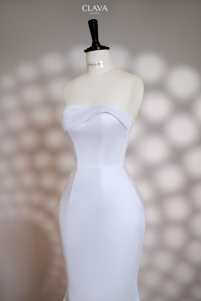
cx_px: 100
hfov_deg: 27.0
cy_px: 150
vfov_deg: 39.6
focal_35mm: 50
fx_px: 419
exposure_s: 1/200
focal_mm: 50
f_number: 2.8
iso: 250
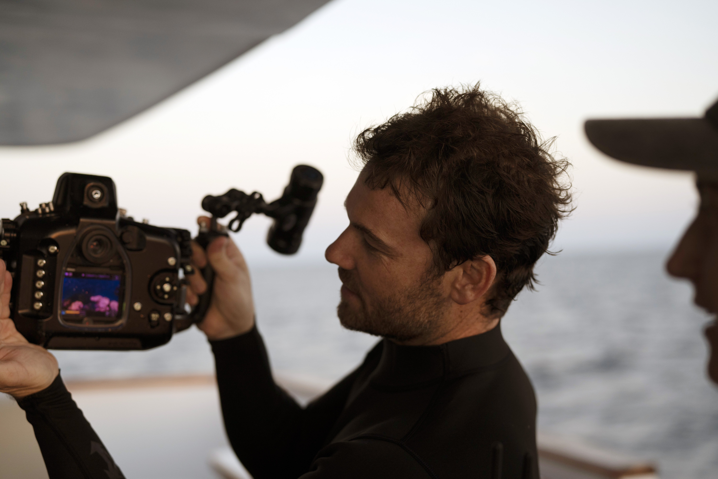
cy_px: 240
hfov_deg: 39.6
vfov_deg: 27.0
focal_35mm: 50
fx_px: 997
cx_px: 359
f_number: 2
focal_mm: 50
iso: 500
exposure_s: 1/320
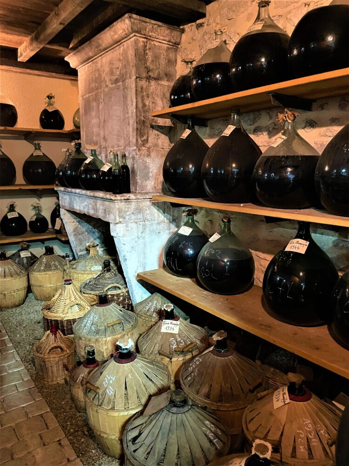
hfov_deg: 53.1
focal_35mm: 26
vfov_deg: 67.3
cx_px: 174
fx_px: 350
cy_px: 233
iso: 1000
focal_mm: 4.2
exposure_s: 1/25
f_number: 1.6
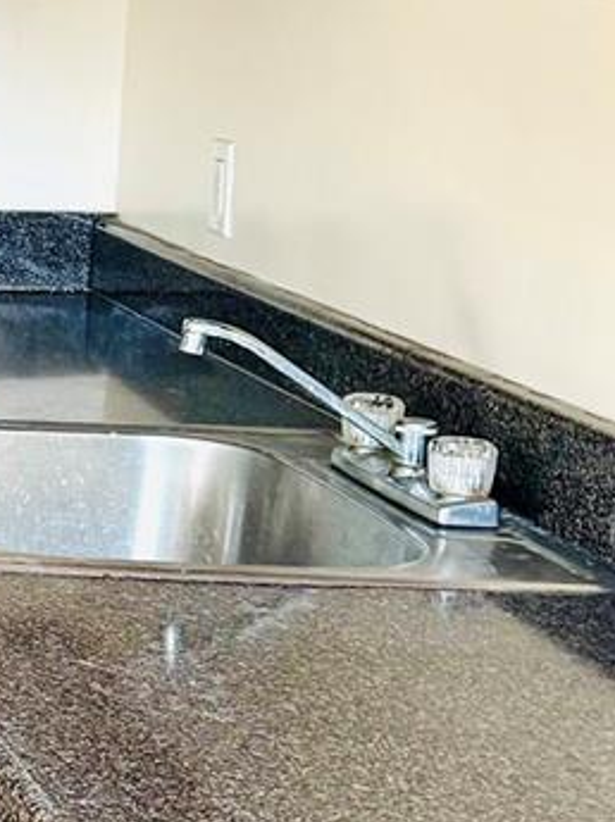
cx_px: -679
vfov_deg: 18.3
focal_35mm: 107
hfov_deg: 12.0
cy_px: 260
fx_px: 2539
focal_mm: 6.76
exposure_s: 1/121
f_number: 1.78
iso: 125
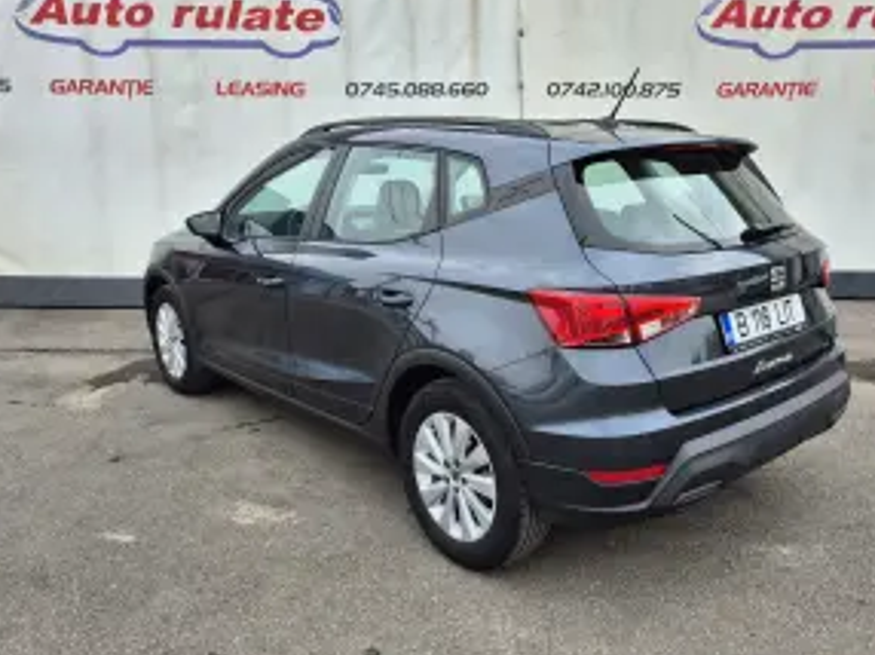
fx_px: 732
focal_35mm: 29
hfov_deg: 61.4
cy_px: 306
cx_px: 505
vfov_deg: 48.1
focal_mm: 5.4
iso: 25
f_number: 1.8
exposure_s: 1/236
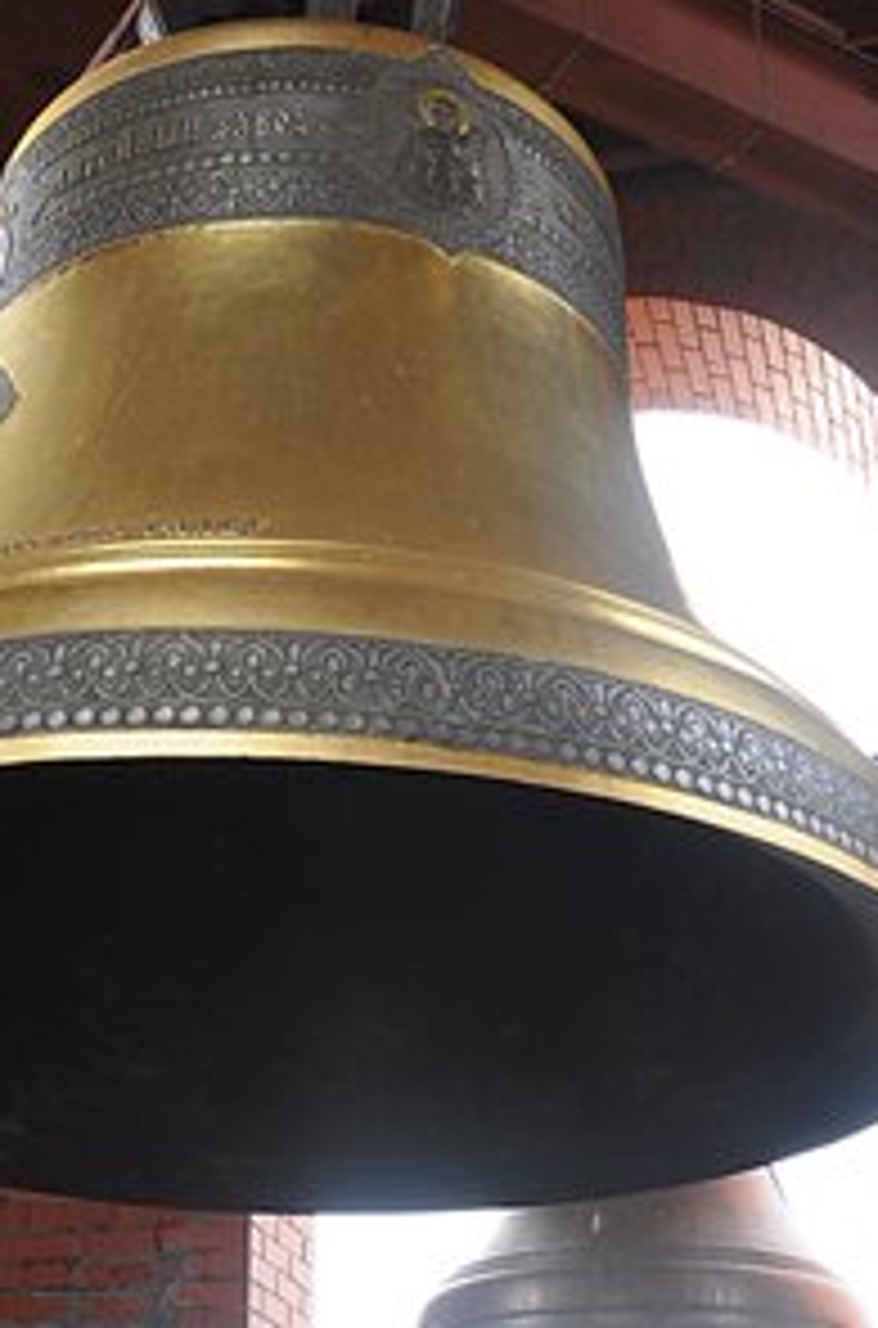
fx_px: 2024
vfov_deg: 36.3
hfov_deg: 24.4
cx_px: 315
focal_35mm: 55
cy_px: 765
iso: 400
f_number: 8
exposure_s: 1/80
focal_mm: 18
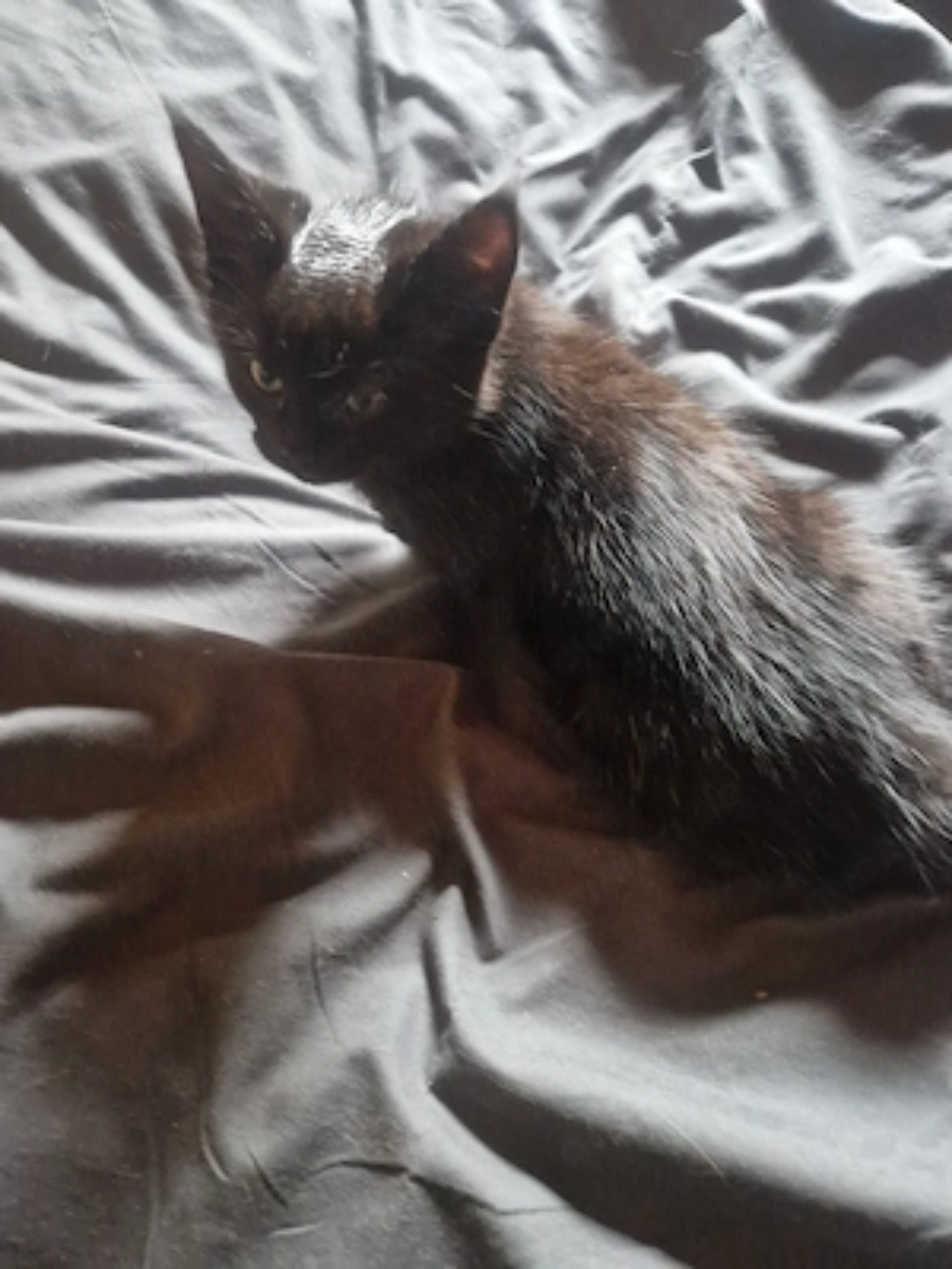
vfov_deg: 73.9
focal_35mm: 23
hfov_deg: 58.9
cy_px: 634
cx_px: 476
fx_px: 843
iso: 1600
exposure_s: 1/25
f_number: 1.8
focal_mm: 5.4
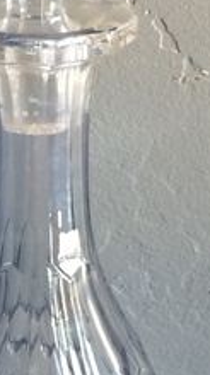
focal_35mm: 134
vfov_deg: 16.0
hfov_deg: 9.0
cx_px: 48
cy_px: 248
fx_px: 1333
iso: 80
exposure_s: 1/30
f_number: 2.2
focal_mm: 4.12
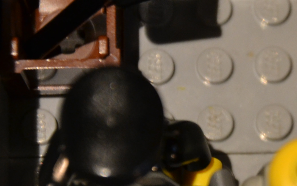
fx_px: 3501
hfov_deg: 4.8
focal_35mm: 432
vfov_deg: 3.0
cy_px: 88
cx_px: 294
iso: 1000
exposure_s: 1/60
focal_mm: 105
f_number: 5.6
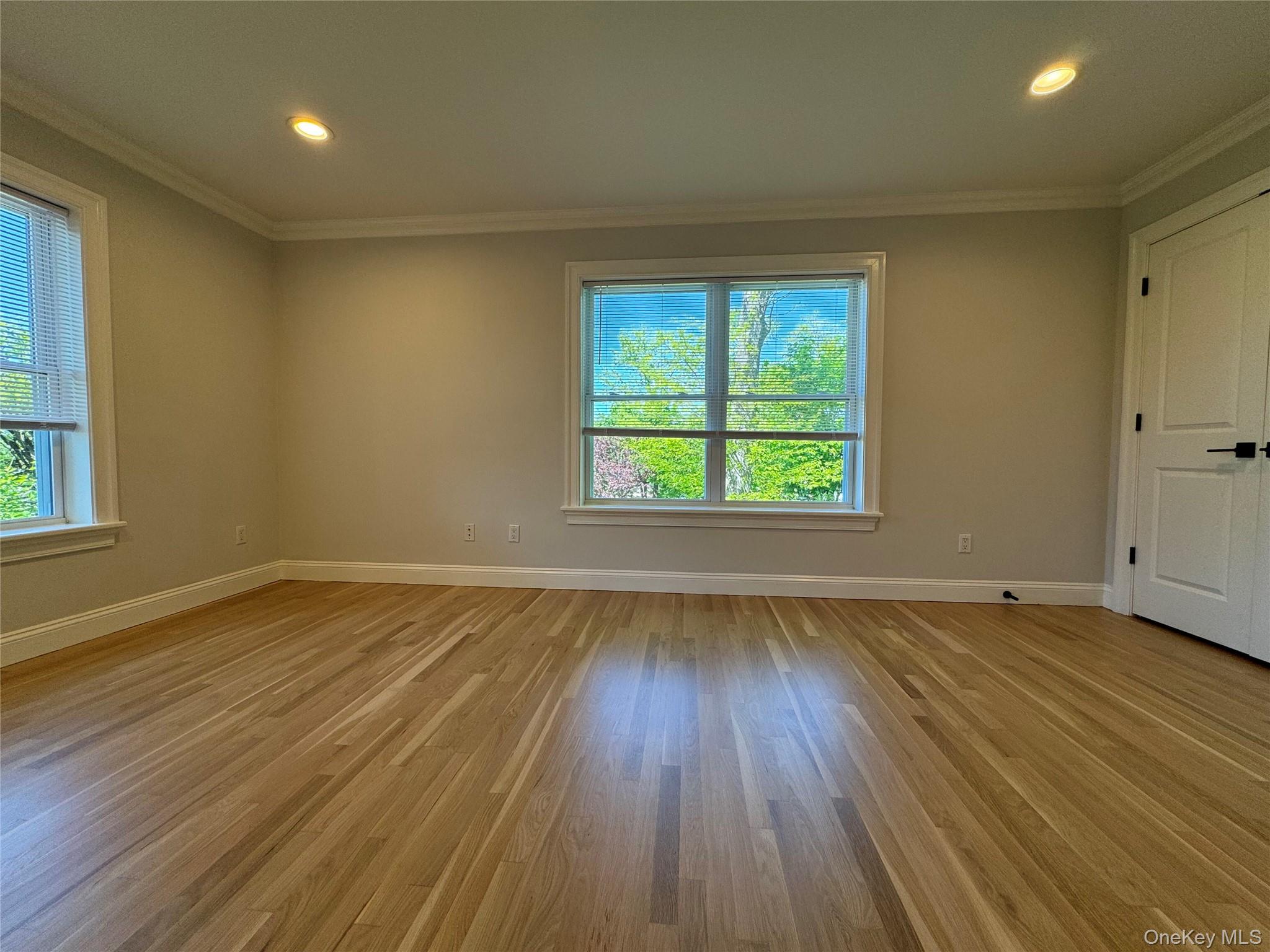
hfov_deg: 102.1
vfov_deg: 85.7
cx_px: 635
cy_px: 476
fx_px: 514
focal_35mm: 14
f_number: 2.2
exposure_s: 1/120
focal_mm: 2.22
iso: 64
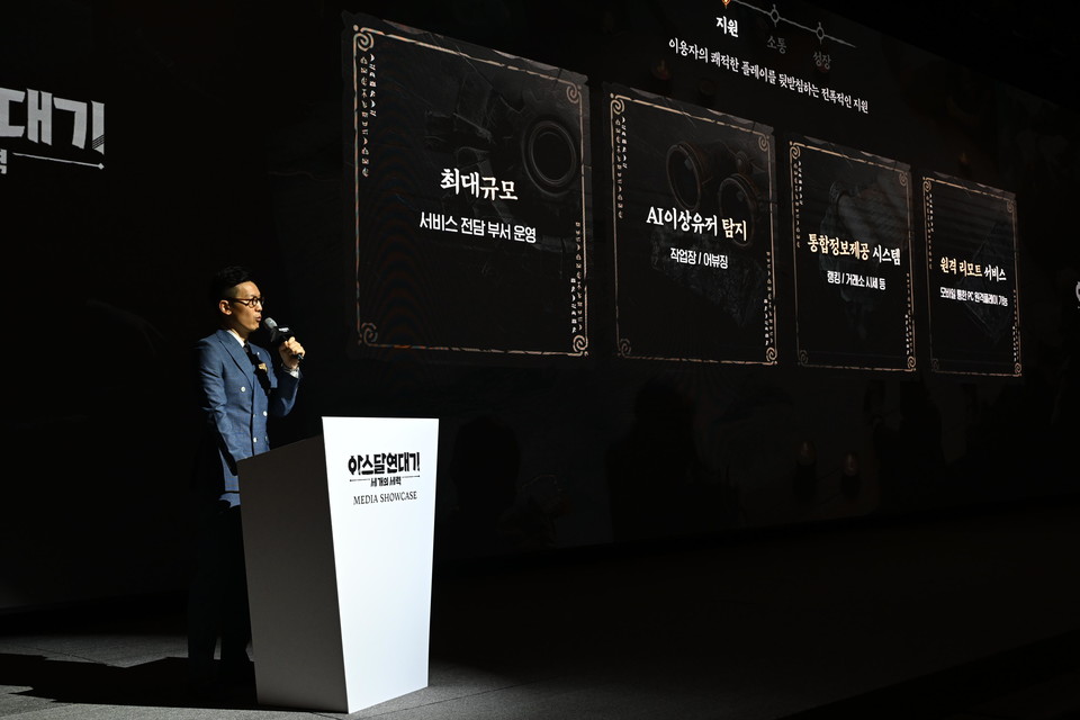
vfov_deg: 33.4
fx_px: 1200
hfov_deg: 48.5
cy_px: 360
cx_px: 540
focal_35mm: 40
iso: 2000
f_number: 6.3
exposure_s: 1/125
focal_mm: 40
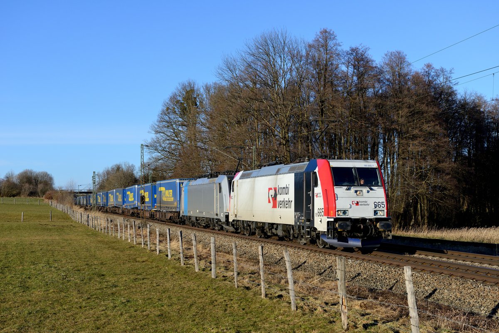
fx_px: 804
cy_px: 166
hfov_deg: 34.5
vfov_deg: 23.4
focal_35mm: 58
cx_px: 250
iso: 320
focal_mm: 58
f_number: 6.3
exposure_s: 1/1600
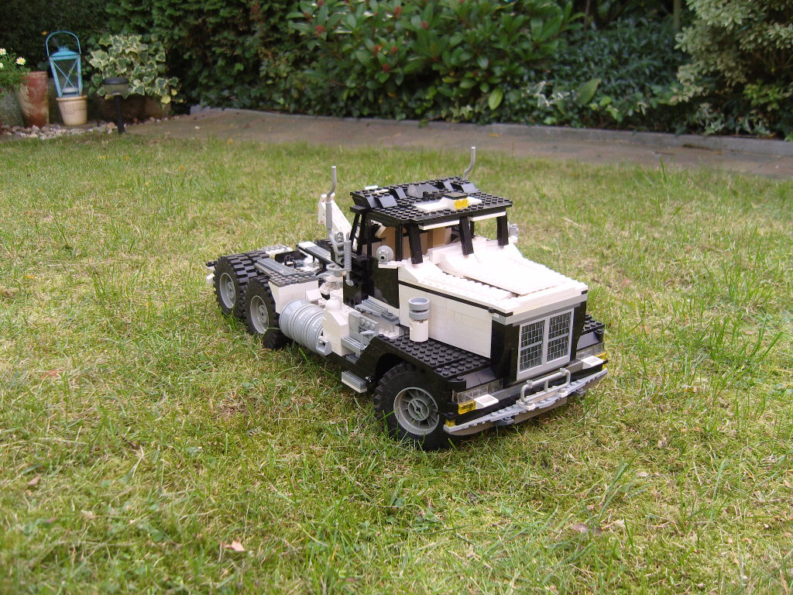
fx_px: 779
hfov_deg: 54.0
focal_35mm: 34
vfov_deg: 41.8
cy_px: 298
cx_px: 396
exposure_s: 1/50
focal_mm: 7.3
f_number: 2.8
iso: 100
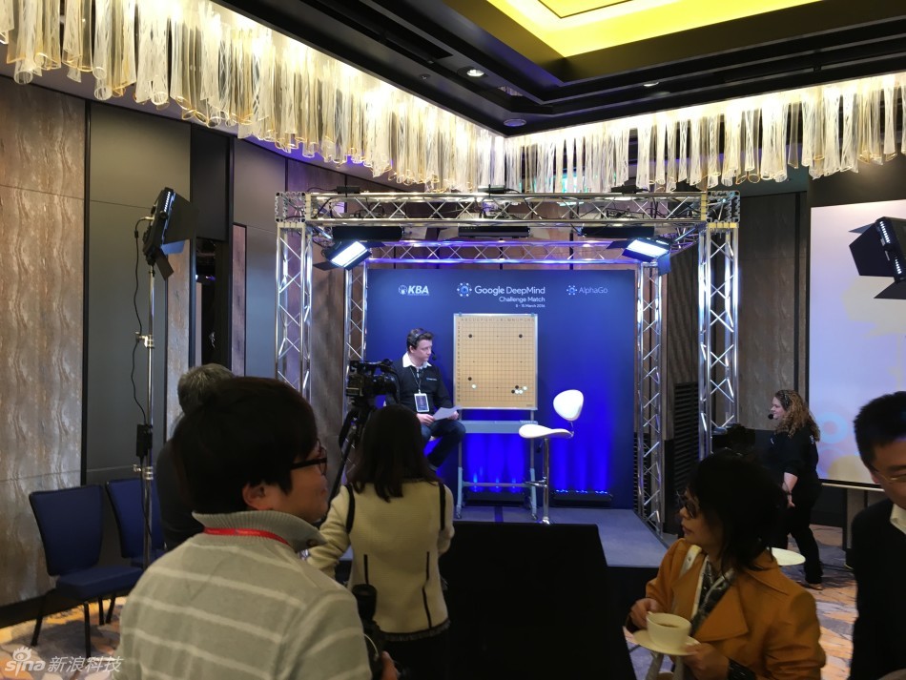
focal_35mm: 29
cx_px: 453
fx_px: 759
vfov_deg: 48.2
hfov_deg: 61.6
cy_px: 340
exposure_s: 1/30
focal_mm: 4.15
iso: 50
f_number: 2.2
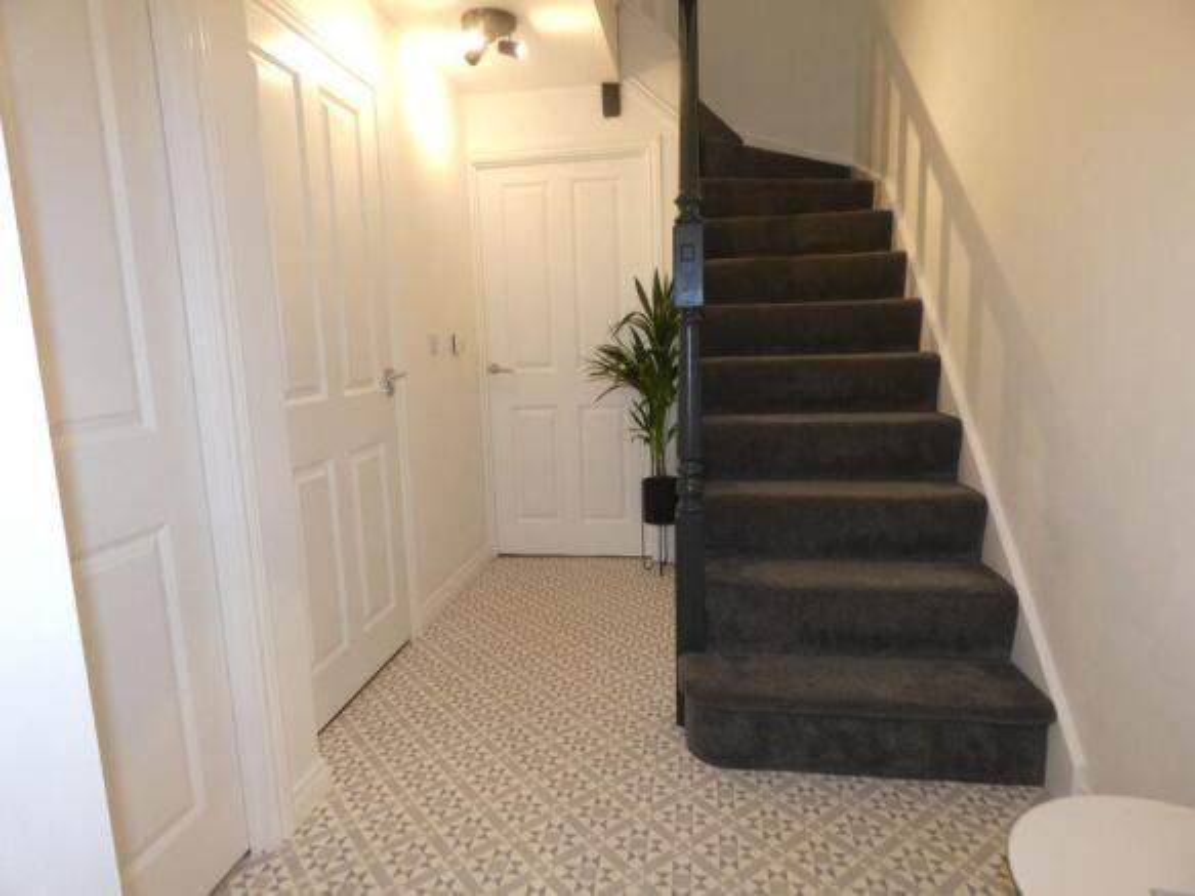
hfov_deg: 81.8
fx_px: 690
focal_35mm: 20
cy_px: 448
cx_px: 598
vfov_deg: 66.0
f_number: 2.8
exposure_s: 1/60
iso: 320
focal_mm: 3.6
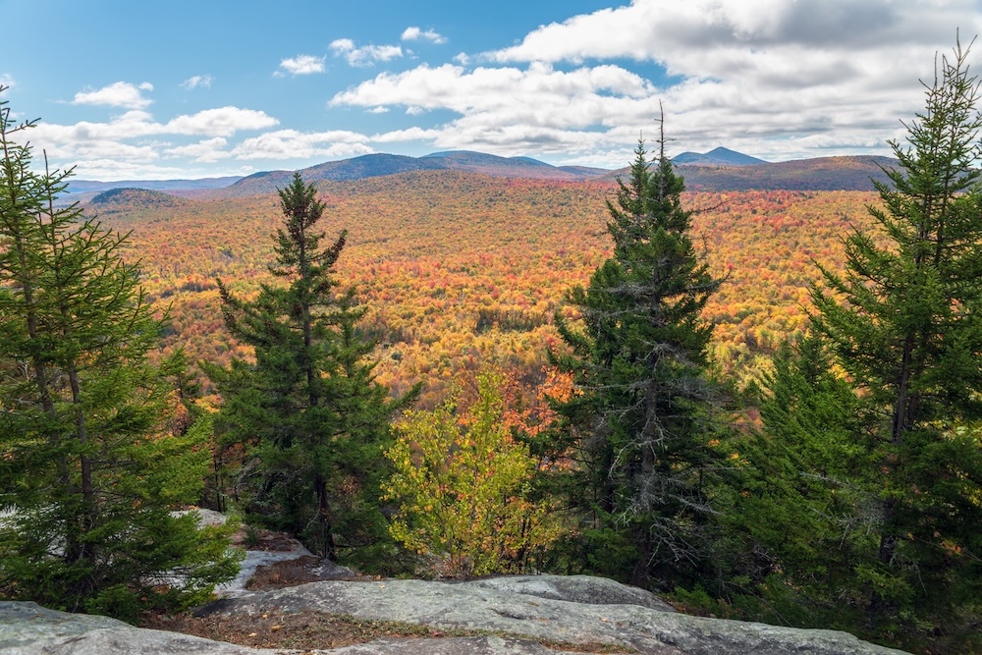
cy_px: 328
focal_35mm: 24
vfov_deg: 53.1
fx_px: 655
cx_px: 491
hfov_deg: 73.7
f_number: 8
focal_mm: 24
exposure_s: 1/160
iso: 50
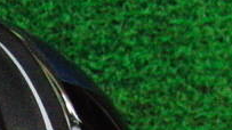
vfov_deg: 9.0
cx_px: -53
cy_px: 252
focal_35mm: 127
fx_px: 781
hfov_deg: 16.2
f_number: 3.6
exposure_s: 1/400
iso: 3200
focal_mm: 6.42
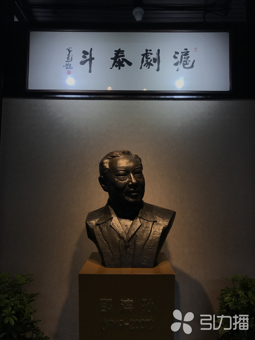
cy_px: 170
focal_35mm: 28
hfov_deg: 49.7
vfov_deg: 63.4
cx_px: 128
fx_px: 275
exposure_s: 1/563
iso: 20
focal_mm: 3.99
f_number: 1.8
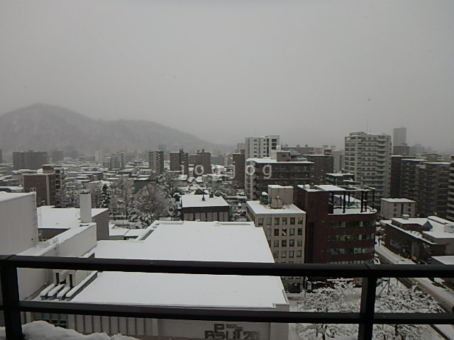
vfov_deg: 63.4
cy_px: 170
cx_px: 227
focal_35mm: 21
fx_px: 275
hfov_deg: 79.0
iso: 125
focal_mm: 3.7
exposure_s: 1/125
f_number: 3.5
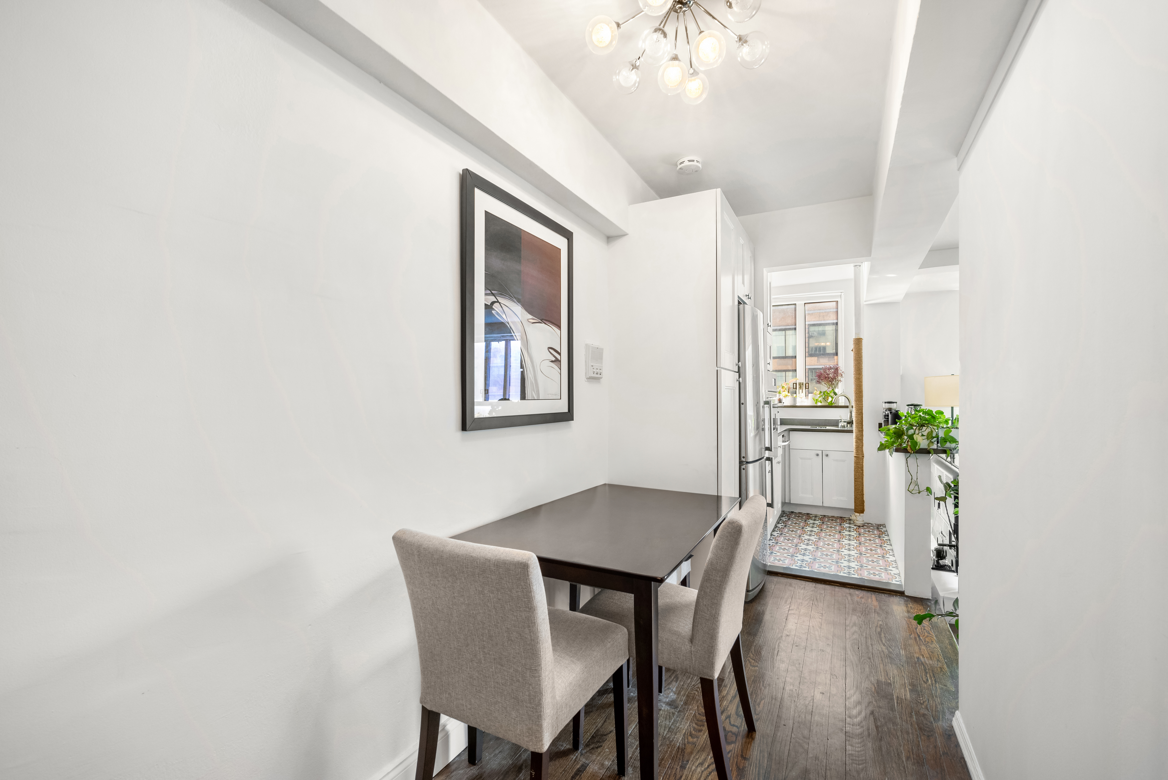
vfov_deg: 77.4
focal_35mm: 15
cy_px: 390
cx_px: 584
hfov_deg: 100.4
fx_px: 487
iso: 400
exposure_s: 1.3
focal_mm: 15
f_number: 11
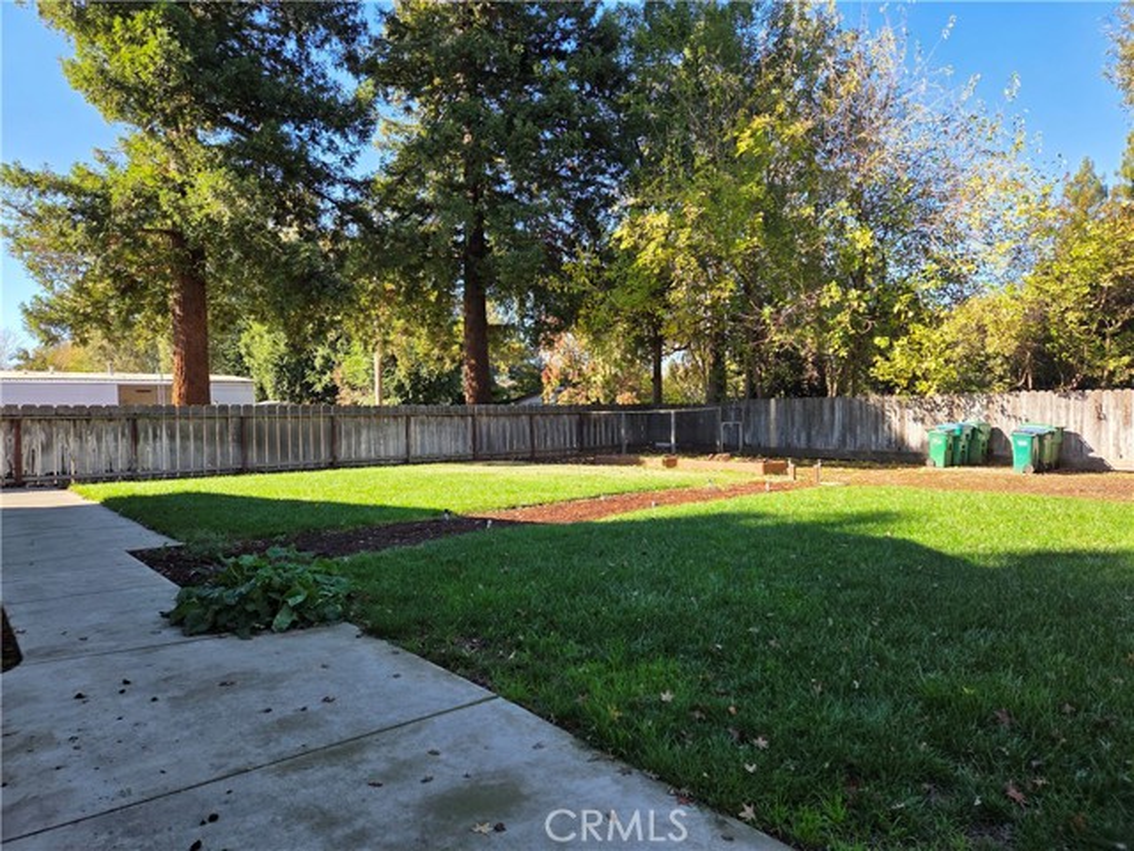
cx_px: 567
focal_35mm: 23
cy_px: 426
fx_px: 753
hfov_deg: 73.9
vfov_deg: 58.9
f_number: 1.8
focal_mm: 5.4
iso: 80
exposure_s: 1/1255
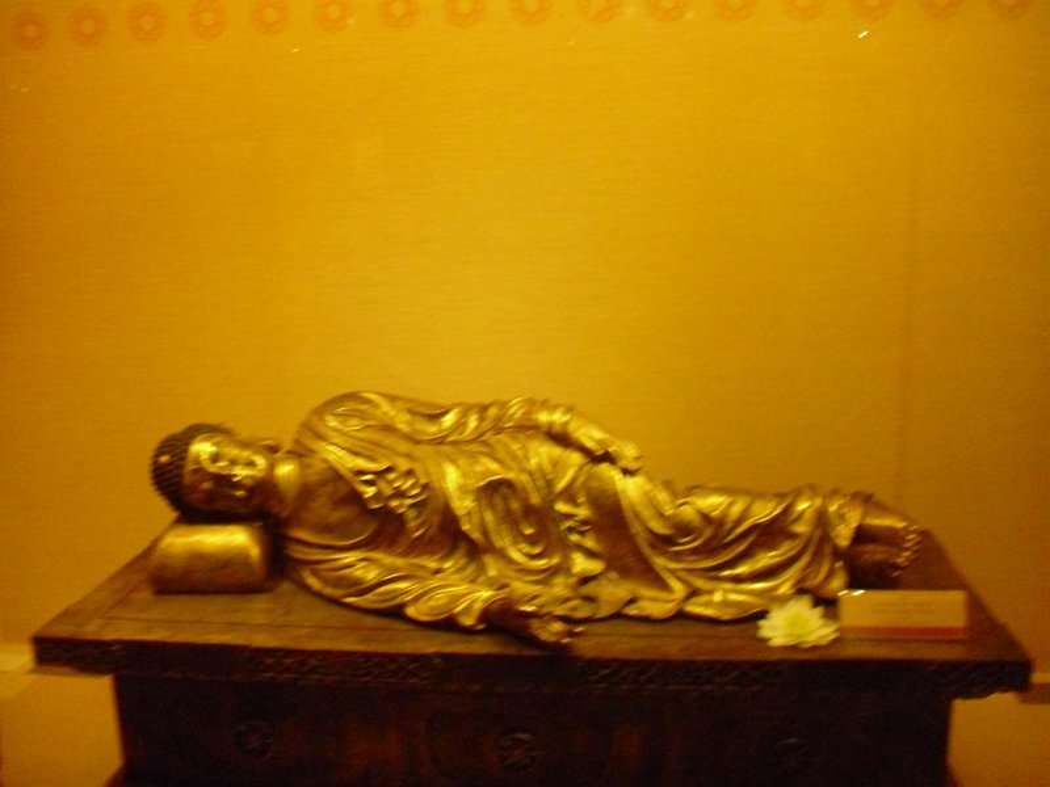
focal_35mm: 38
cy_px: 394
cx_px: 525
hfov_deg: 49.0
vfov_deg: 37.7
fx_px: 1153
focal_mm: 6.2
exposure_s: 1/100
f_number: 2.8
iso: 800
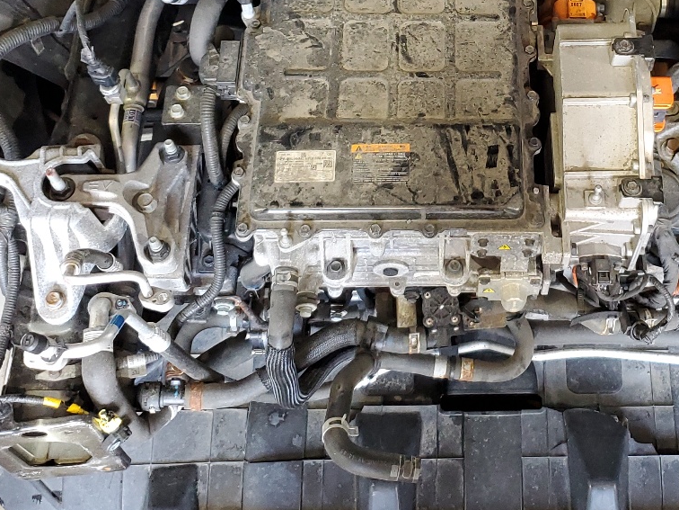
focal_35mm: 55
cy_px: 105
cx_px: 483
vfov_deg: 26.1
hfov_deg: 34.4
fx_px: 1079
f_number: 1.5
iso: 181
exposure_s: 1/60.2
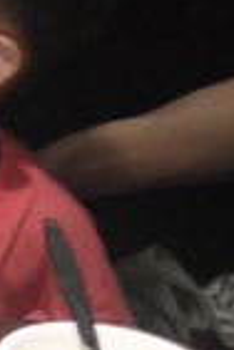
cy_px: -228
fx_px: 1843
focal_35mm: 189
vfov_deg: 10.4
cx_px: -461
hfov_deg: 6.6
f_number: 1.7
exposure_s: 1/30
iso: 400
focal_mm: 20
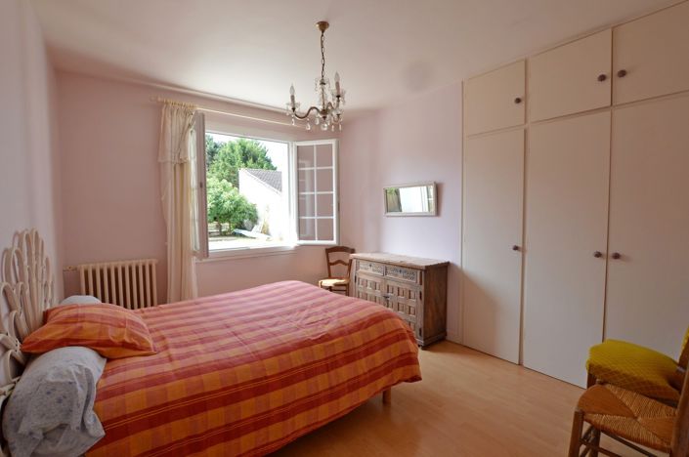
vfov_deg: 77.2
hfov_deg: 100.5
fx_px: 287
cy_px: 228
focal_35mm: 15
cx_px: 344
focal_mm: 10
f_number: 5.6
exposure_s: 1/125
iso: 360
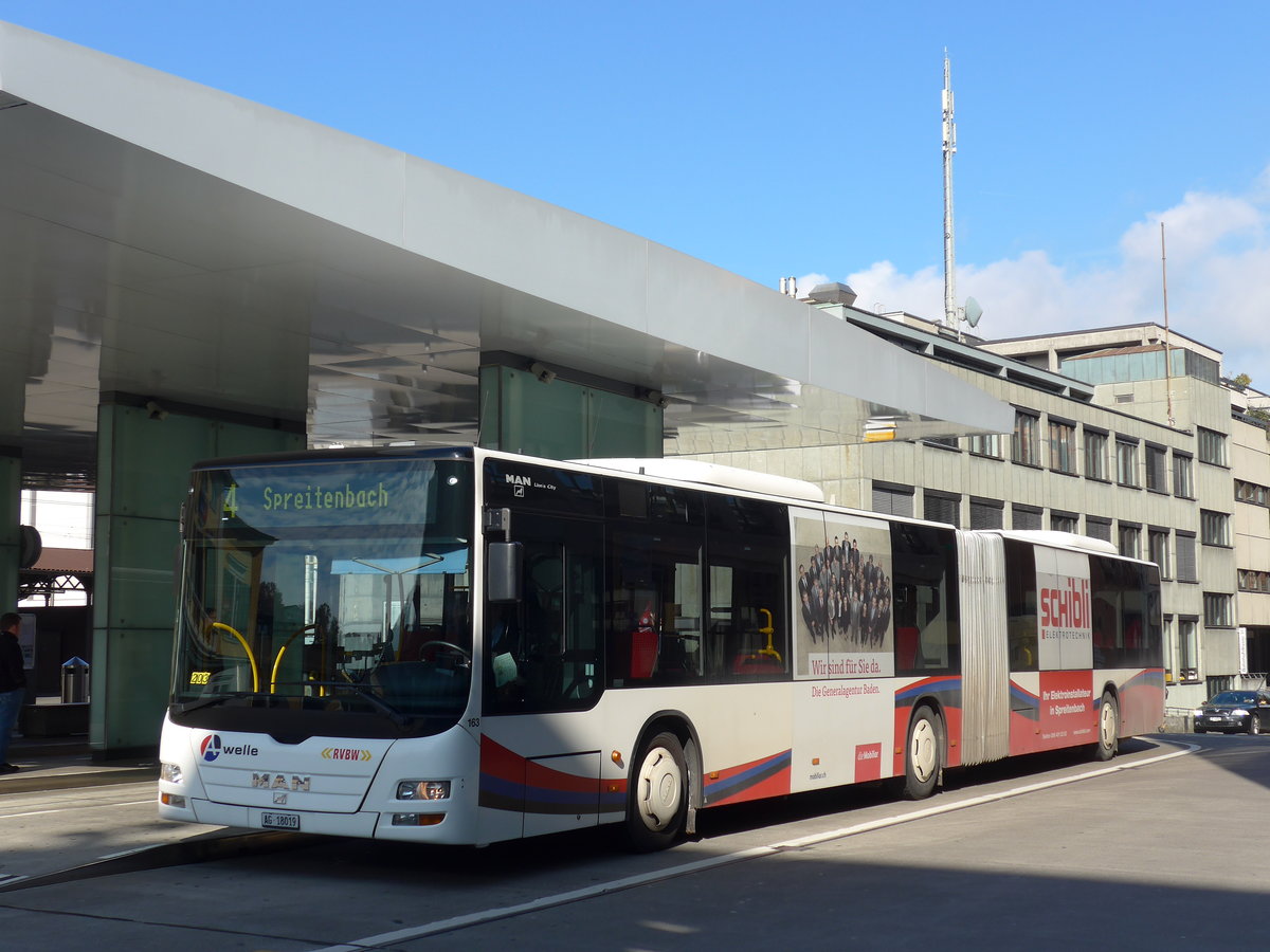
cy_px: 476
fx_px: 1798
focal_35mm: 49
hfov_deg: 38.9
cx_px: 635
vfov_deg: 29.7
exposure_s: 1/1000
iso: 80
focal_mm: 10.1
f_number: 3.2
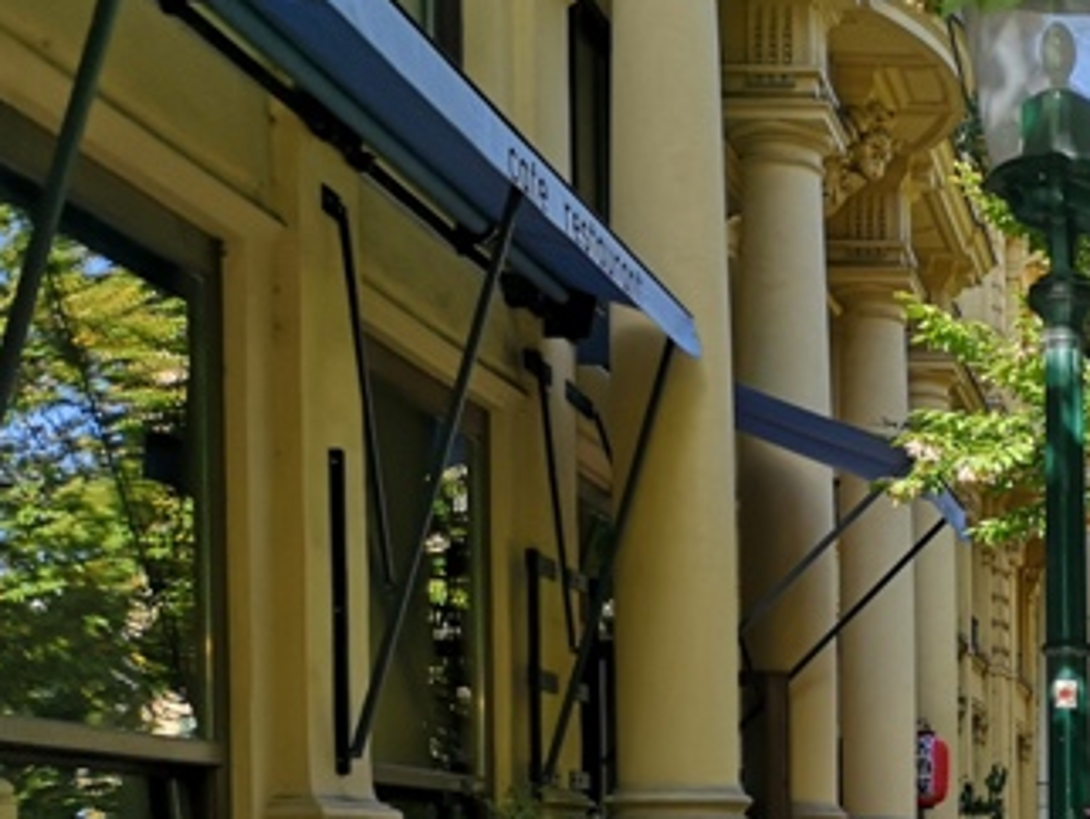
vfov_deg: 20.8
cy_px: 921
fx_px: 2111
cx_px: 1324
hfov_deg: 25.8
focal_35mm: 67
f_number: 1.8
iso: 50
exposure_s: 1/409
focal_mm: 3.95
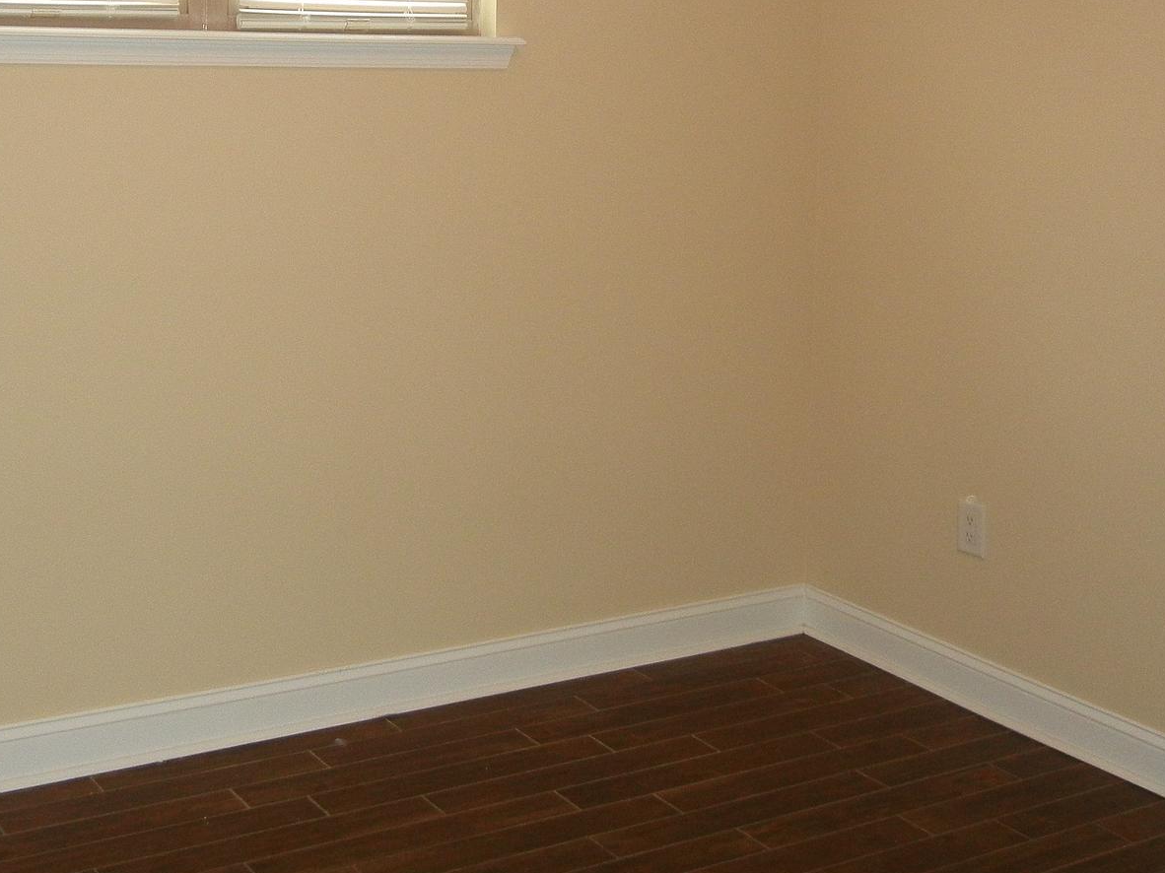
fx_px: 1750
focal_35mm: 52
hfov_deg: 36.5
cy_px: 170
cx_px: 398
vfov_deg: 27.4
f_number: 3.5
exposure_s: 1/30
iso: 200
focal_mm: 5.4
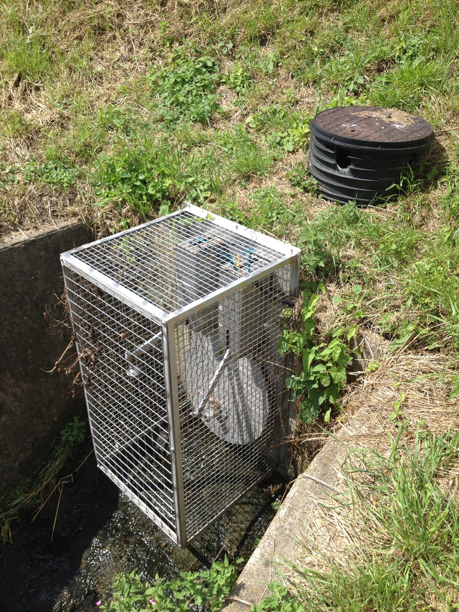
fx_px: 619
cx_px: 230
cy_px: 306
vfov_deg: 52.6
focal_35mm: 35
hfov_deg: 40.7
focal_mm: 4.28
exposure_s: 1/1151
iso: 50
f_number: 2.4
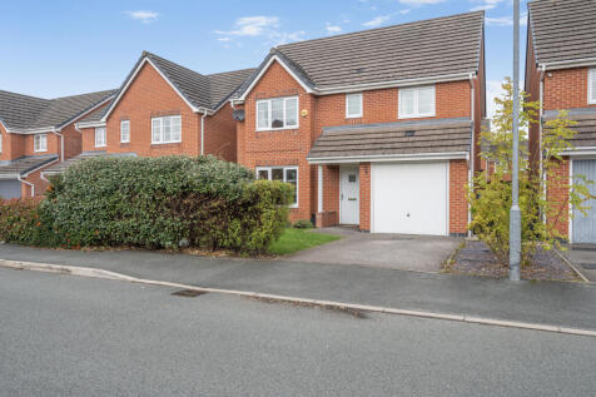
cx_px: 298
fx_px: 397
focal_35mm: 24
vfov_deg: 53.1
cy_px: 198
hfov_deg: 73.8
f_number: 6.3
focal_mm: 24
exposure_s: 1/640
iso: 250
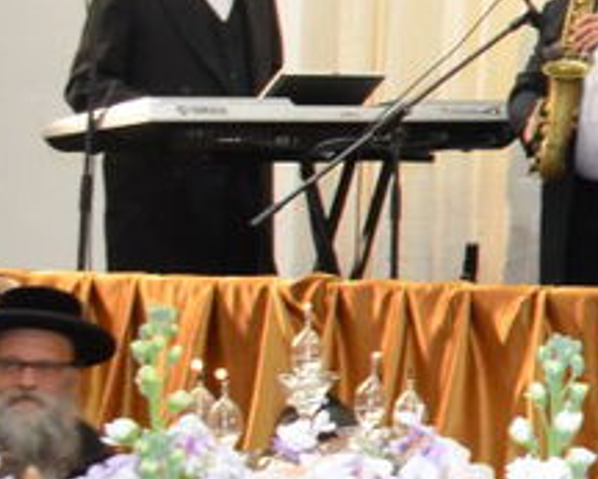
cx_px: 1902
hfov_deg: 8.3
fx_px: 3383
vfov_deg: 8.0
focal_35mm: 191
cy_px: -120
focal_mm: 21
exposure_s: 1/80
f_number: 7.1
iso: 1600
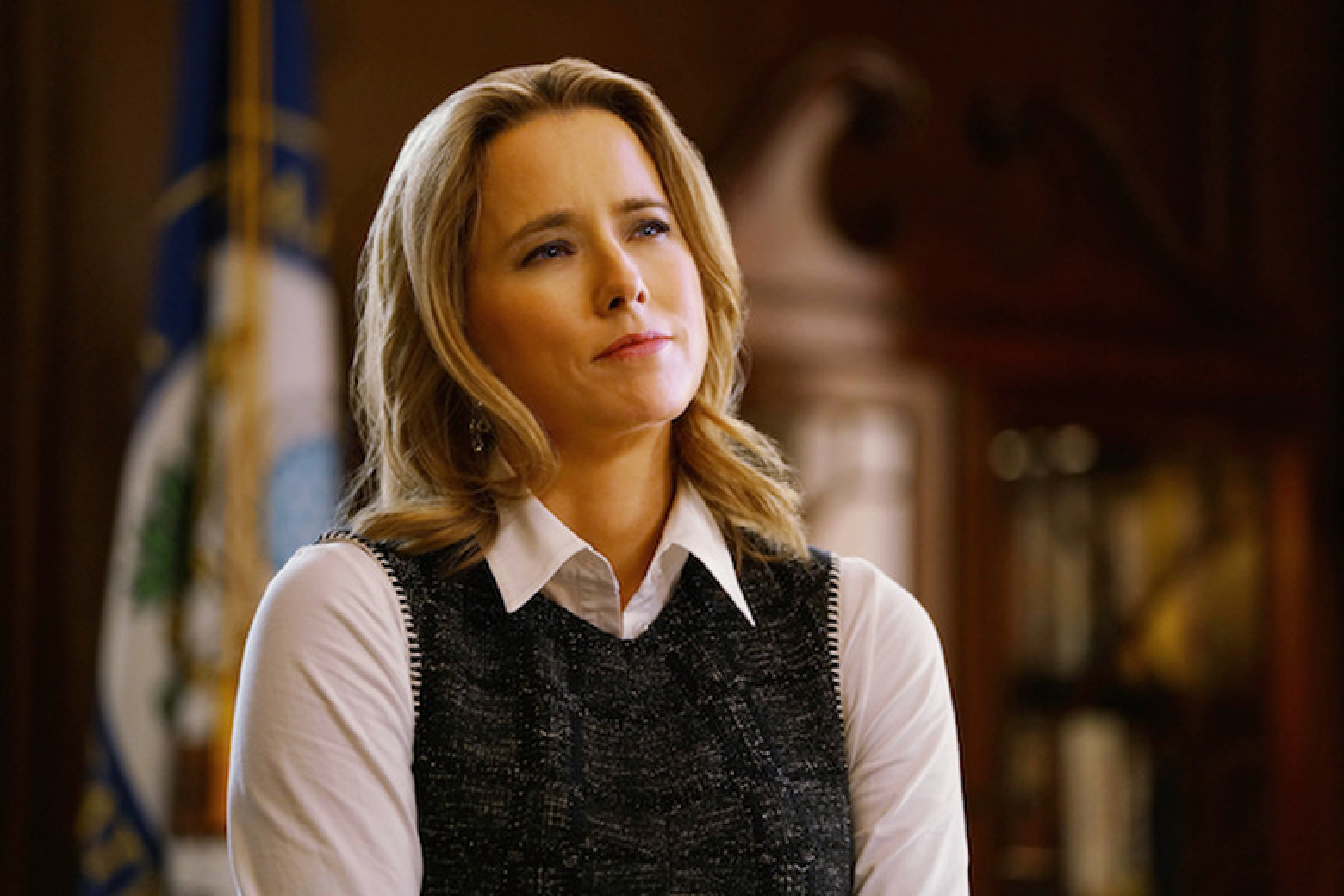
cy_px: 448
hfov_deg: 11.9
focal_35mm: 173
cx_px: 672
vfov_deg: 7.9
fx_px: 6458
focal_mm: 173
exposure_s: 1/80
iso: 1600
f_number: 2.8
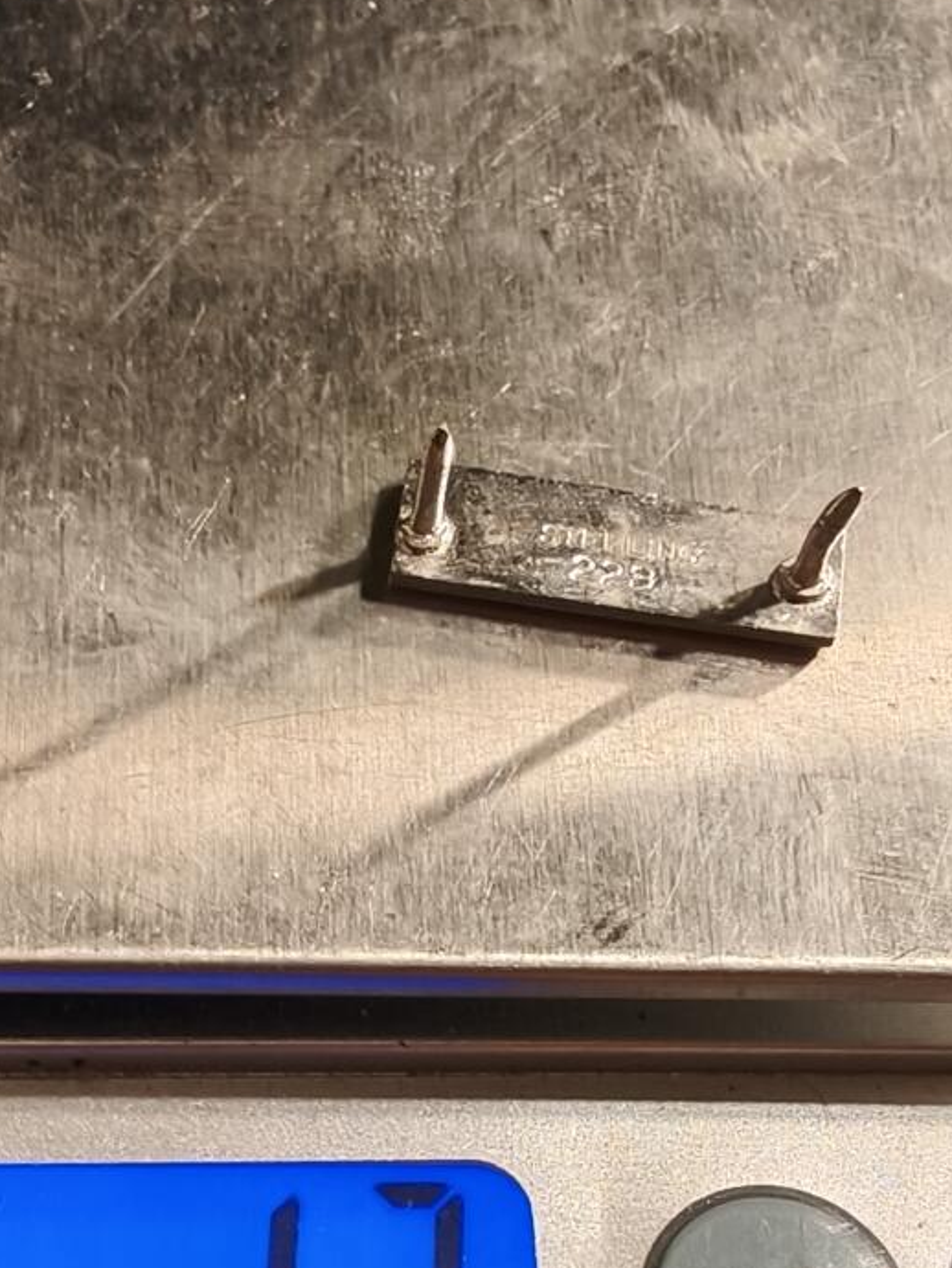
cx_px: 173
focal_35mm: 60
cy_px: 1156
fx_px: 2199
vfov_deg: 30.7
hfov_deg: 24.0
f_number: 2
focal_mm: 2.32
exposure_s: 1/50
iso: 160
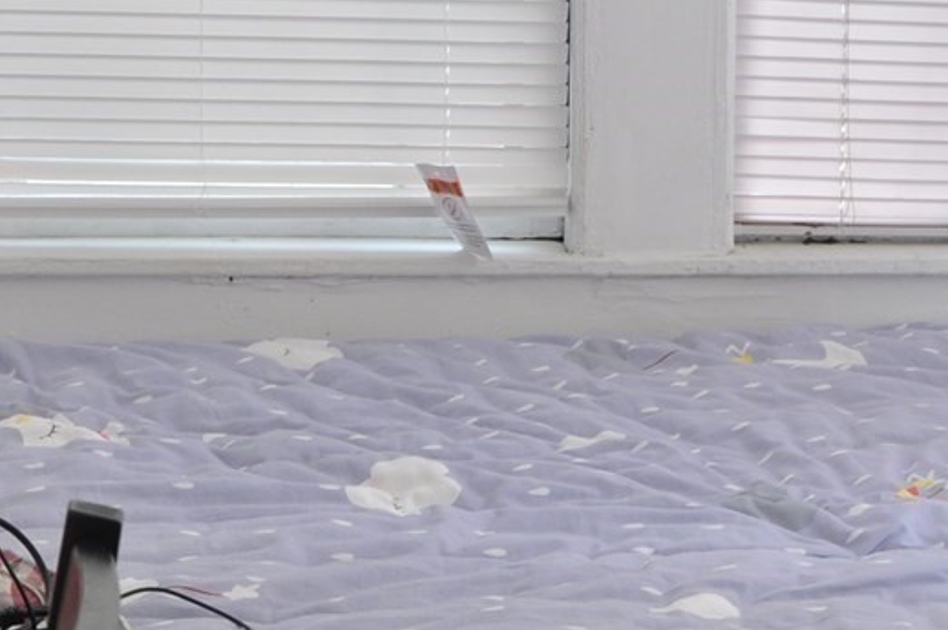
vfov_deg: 9.6
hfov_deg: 14.5
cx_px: 553
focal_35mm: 142
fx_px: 3736
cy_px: 533
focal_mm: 24
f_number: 5.6
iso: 320
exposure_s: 1/30
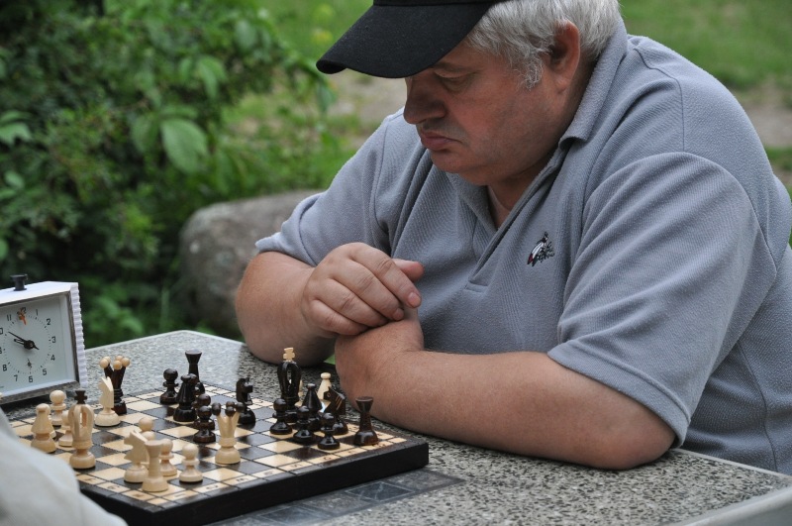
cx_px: 396
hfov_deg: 16.1
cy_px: 263
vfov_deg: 10.7
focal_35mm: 128
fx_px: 2801
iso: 800
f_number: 5.6
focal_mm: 85
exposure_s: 1/400
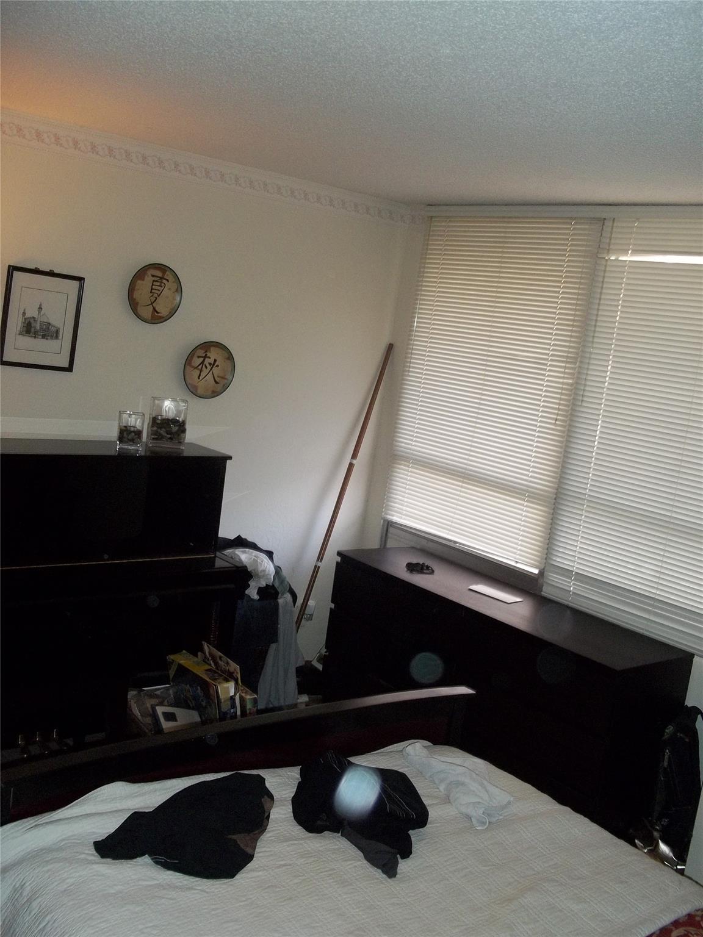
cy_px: 468
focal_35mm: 36
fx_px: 975
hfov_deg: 39.7
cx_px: 352
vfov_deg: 51.4
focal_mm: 6.5
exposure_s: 1/30
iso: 160
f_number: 3.1
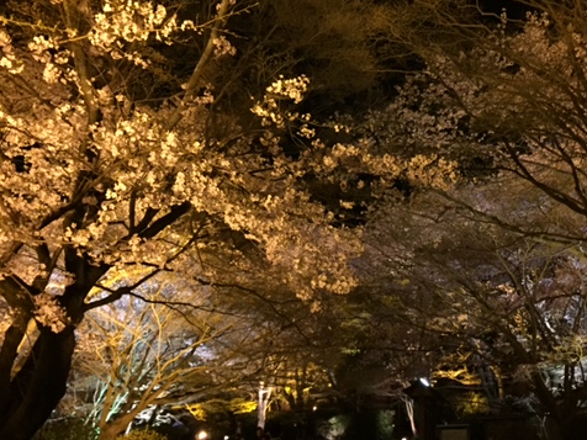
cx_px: 388
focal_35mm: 39
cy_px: 213
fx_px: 661
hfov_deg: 47.1
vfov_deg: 36.8
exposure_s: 1/15
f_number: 2.2
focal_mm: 4.15
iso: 320
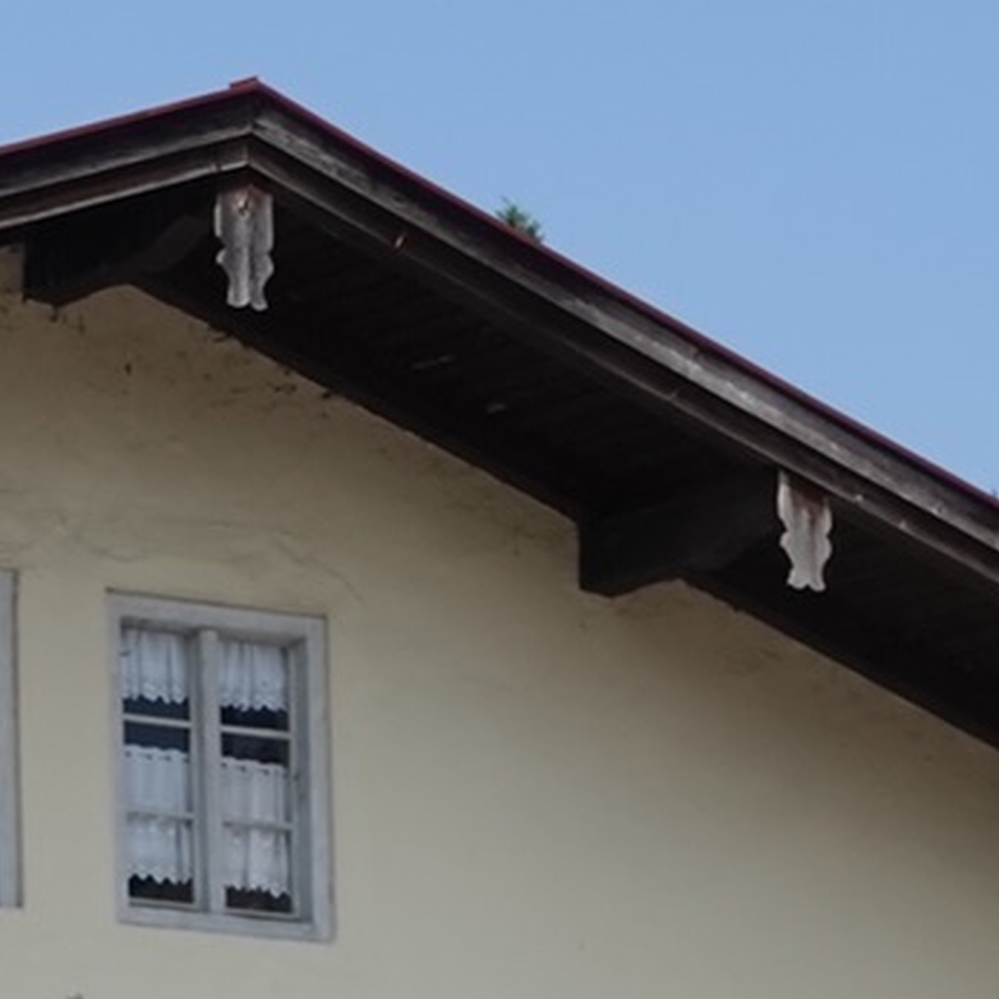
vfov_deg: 6.1
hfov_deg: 6.2
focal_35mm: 282
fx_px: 9208
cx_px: -138
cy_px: 1434
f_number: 2.8
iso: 125
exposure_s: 1/250
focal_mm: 18.79
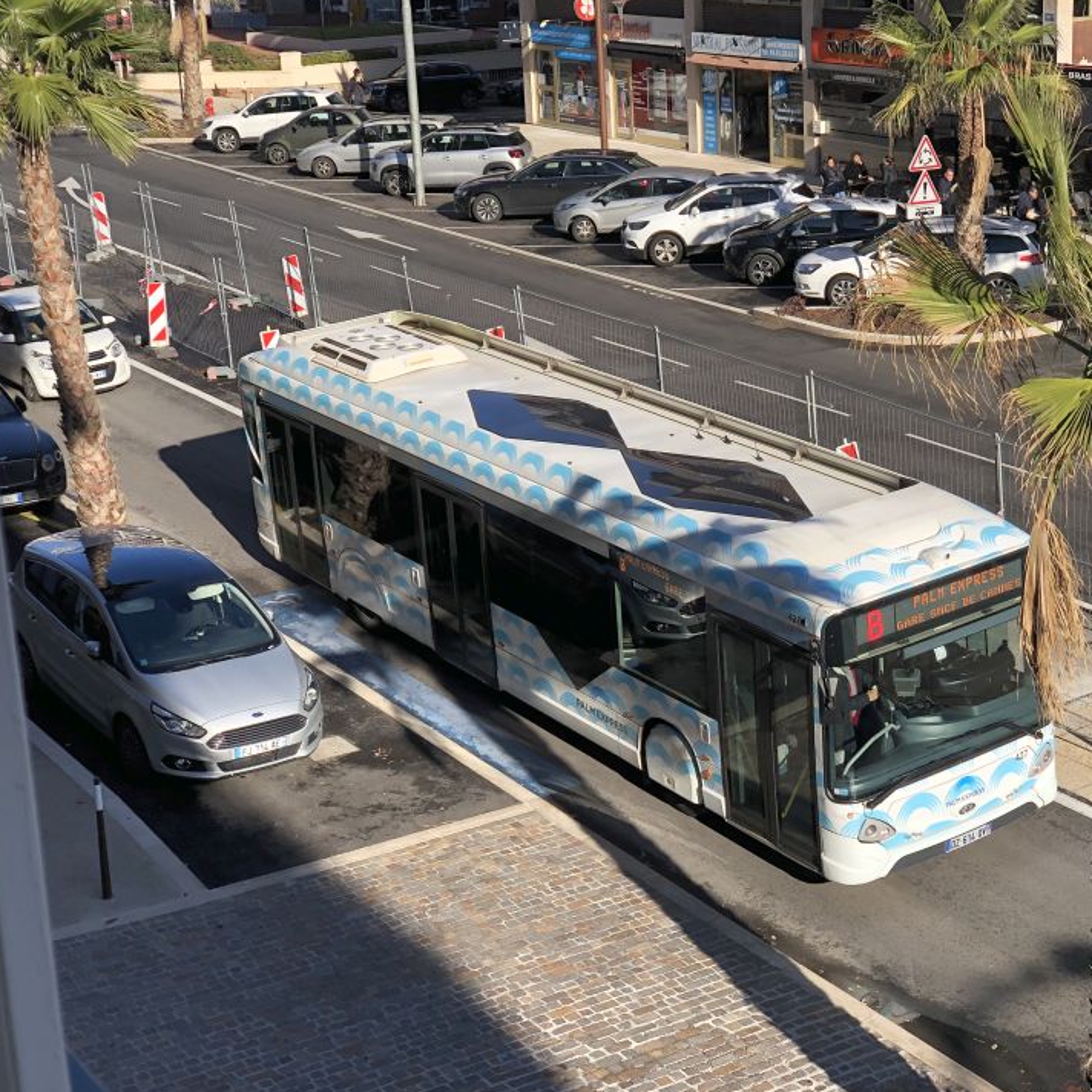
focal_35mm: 62
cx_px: 725
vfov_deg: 27.7
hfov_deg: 27.6
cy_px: 548
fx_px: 2213
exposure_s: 1/685
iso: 16
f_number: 2.4
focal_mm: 6
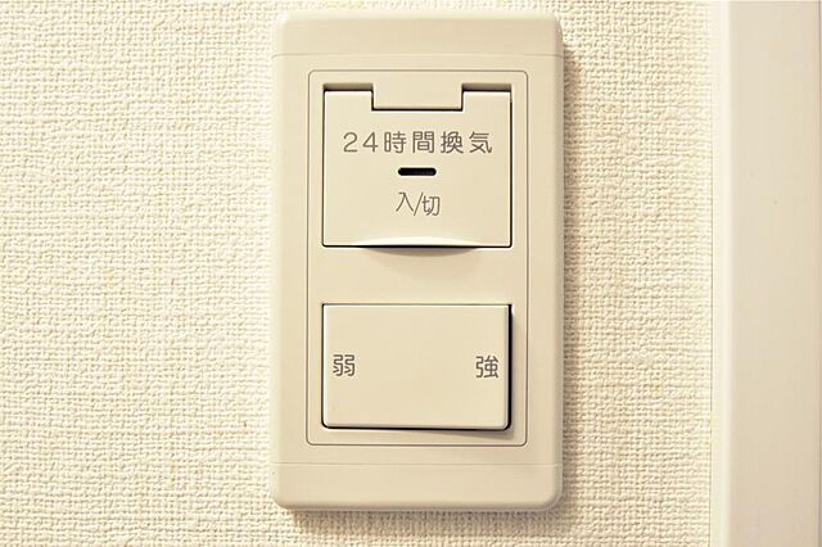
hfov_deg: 53.2
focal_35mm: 36
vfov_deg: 36.8
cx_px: 411
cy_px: 274
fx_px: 822
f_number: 4.5
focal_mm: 24
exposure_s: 1/40
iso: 200
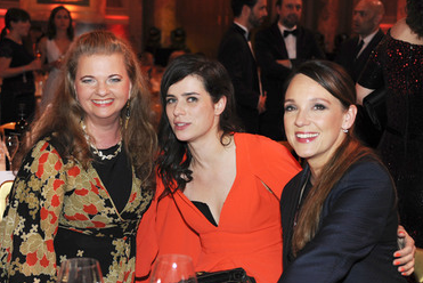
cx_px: 197
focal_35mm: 63
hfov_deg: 31.9
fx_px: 741
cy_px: 169
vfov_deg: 21.6
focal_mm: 52
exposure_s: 1/160
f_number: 4.5
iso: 1250
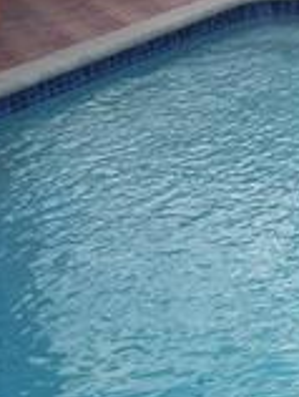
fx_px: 1505
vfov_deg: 14.8
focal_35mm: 131
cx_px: 613
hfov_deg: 10.4
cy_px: 10
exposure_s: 1/303
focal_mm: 3.7
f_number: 2.2
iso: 50
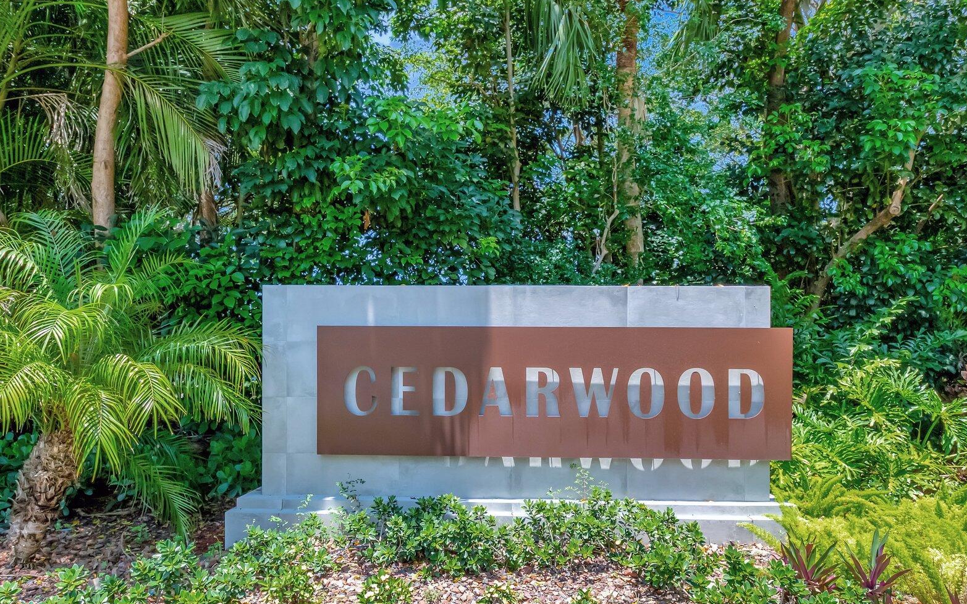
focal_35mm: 20
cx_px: 470
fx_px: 527
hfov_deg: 85.0
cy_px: 416
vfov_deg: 57.9
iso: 640
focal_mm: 10
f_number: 8
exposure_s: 1/800
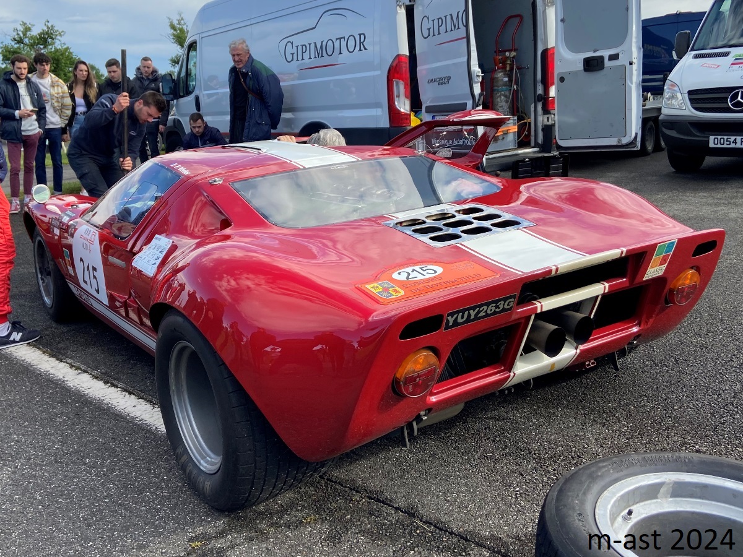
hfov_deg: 67.3
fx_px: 558
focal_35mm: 26
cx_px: 372
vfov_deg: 53.1
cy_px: 278
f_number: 1.8
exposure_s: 1/647
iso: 32
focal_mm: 4.25
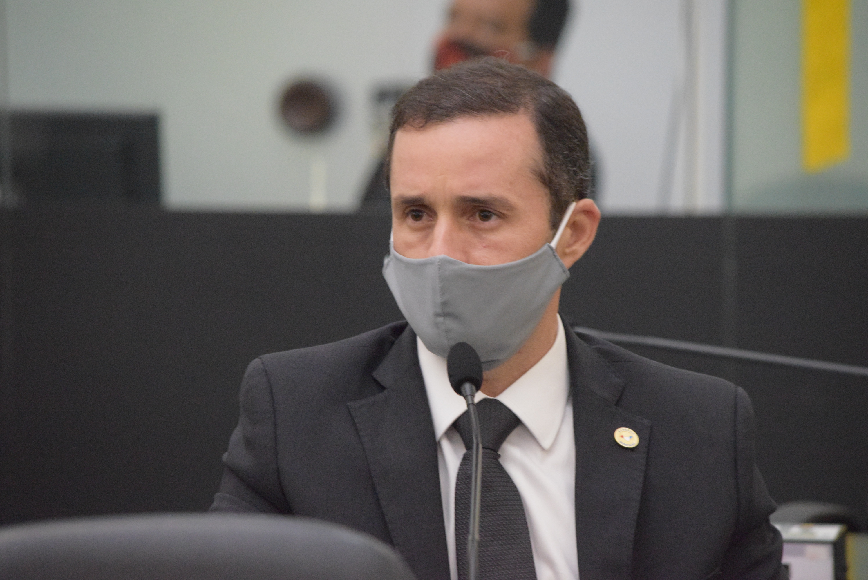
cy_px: 290
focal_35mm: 278
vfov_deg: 5.0
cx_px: 434
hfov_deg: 7.4
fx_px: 6696
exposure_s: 1/125
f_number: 5
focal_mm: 185
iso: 6400
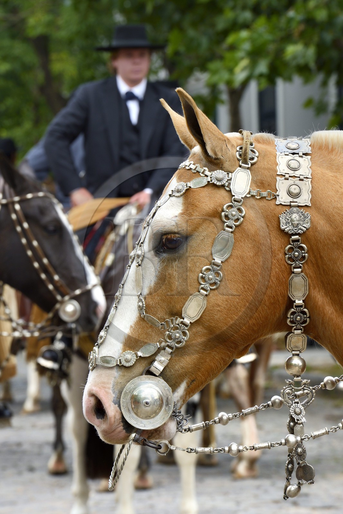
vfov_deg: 10.8
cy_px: 257
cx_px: 172
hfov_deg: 7.2
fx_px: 2716
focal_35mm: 190
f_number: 13
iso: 400
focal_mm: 190
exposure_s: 1/200
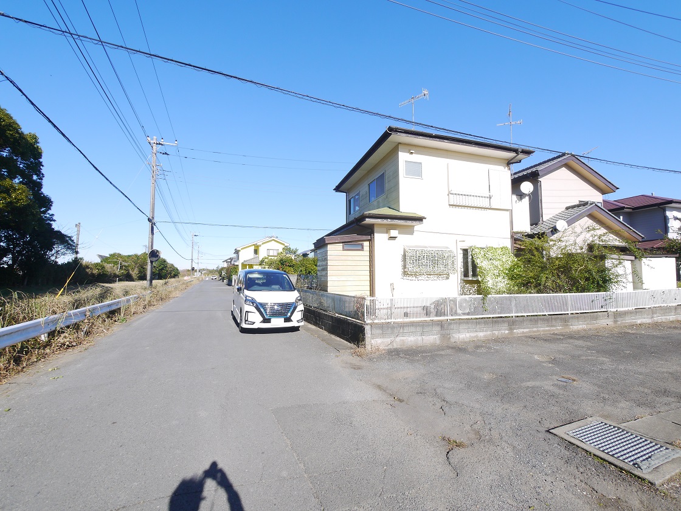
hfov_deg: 102.1
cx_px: 340
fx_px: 275
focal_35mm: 14
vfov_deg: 85.7
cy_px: 256
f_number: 7.1
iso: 160
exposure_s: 1/320
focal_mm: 7
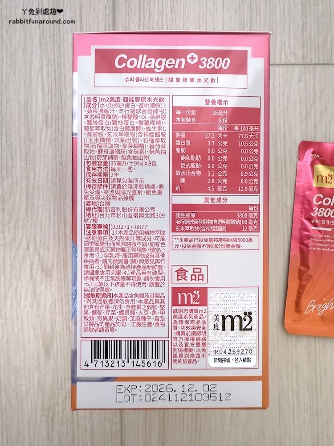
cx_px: 167
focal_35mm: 24
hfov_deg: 56.8
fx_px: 309
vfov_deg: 71.6
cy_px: 223
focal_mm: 2.22
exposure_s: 1/60
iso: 250
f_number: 2.2
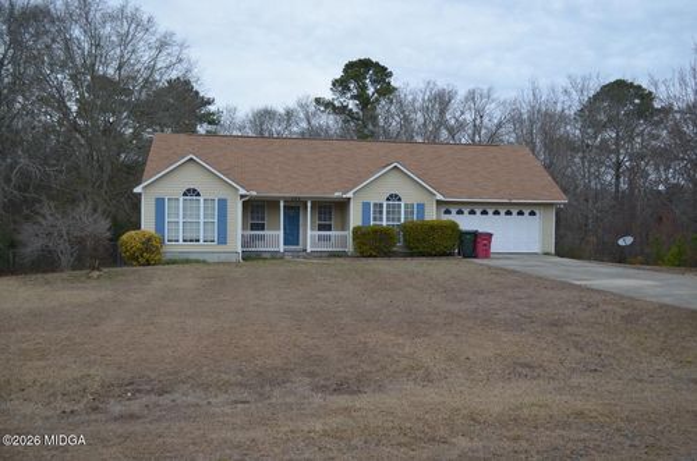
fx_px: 637
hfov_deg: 57.3
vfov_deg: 39.8
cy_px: 230
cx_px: 348
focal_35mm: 33
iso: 200
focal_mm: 22
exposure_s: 1/200
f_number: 3.8
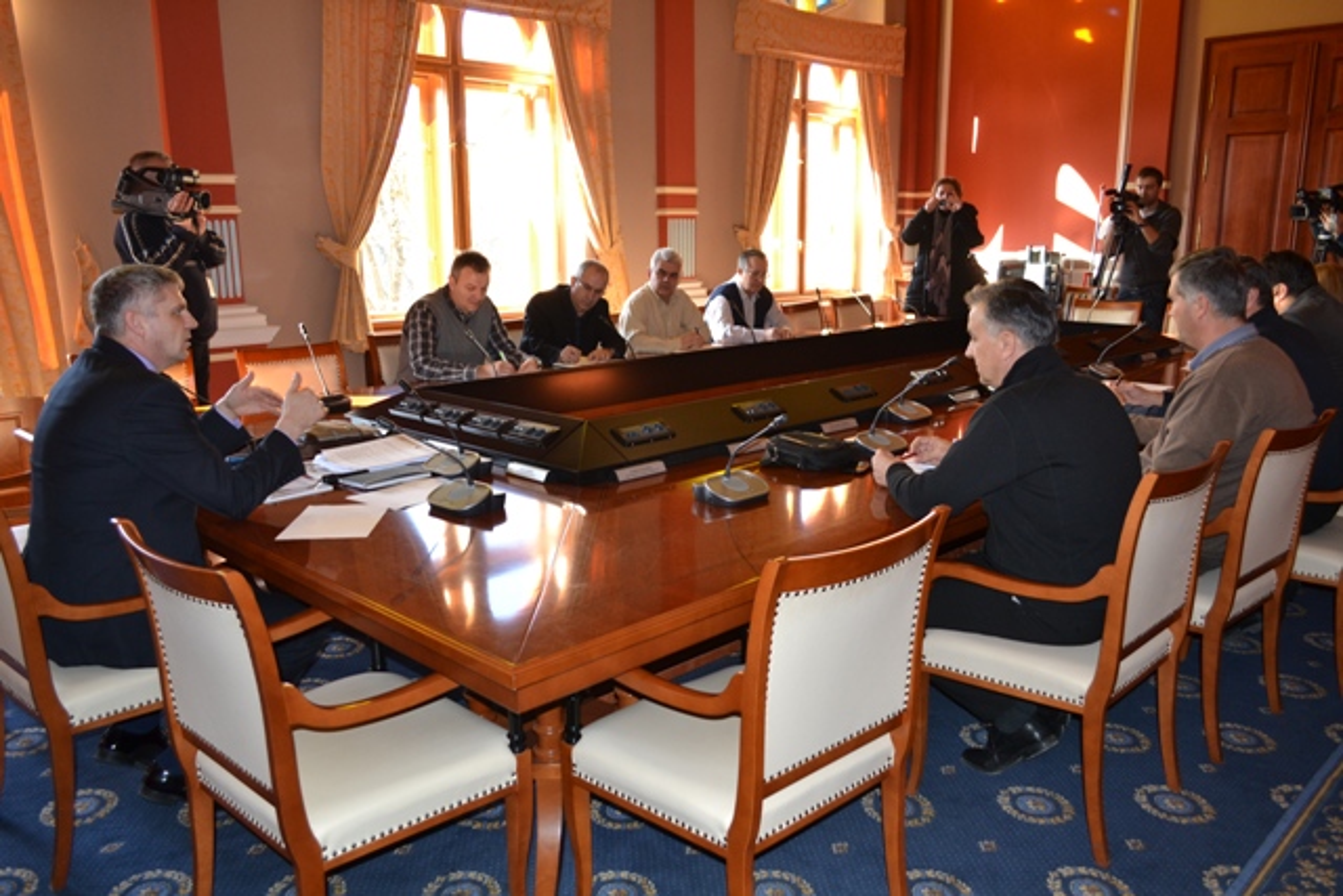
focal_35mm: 27
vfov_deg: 48.0
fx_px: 1007
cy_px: 448
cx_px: 672
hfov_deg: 67.4
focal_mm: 18
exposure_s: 1/60
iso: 400
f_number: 4
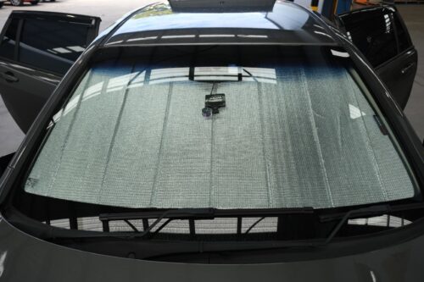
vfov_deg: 47.9
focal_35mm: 27
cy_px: 141
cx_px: 212
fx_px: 318
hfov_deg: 67.4
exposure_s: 1/140
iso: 160
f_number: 4
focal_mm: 18
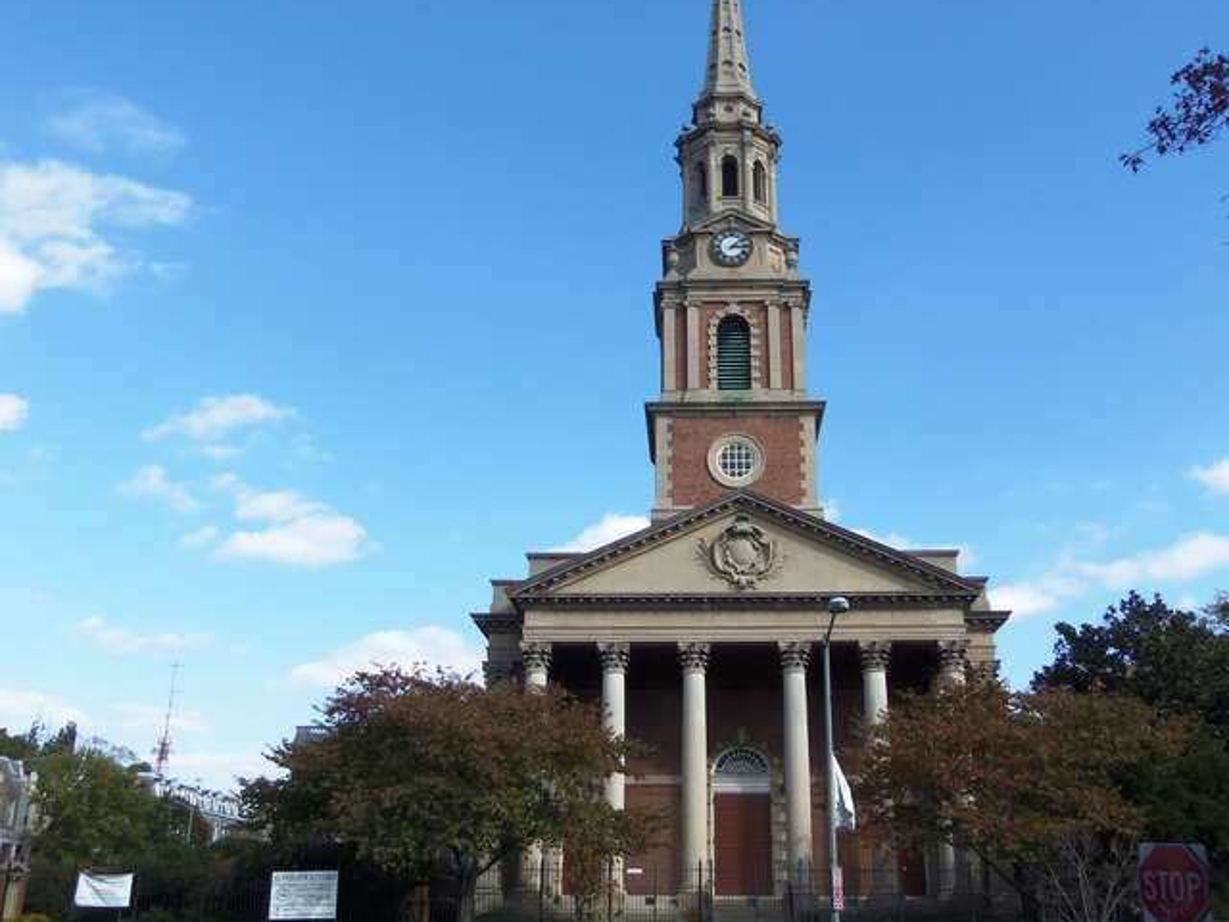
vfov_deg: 40.7
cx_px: 676
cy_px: 442
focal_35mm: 35
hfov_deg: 52.5
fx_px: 1243
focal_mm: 5.1
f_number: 3.9
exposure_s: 1/320
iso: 64
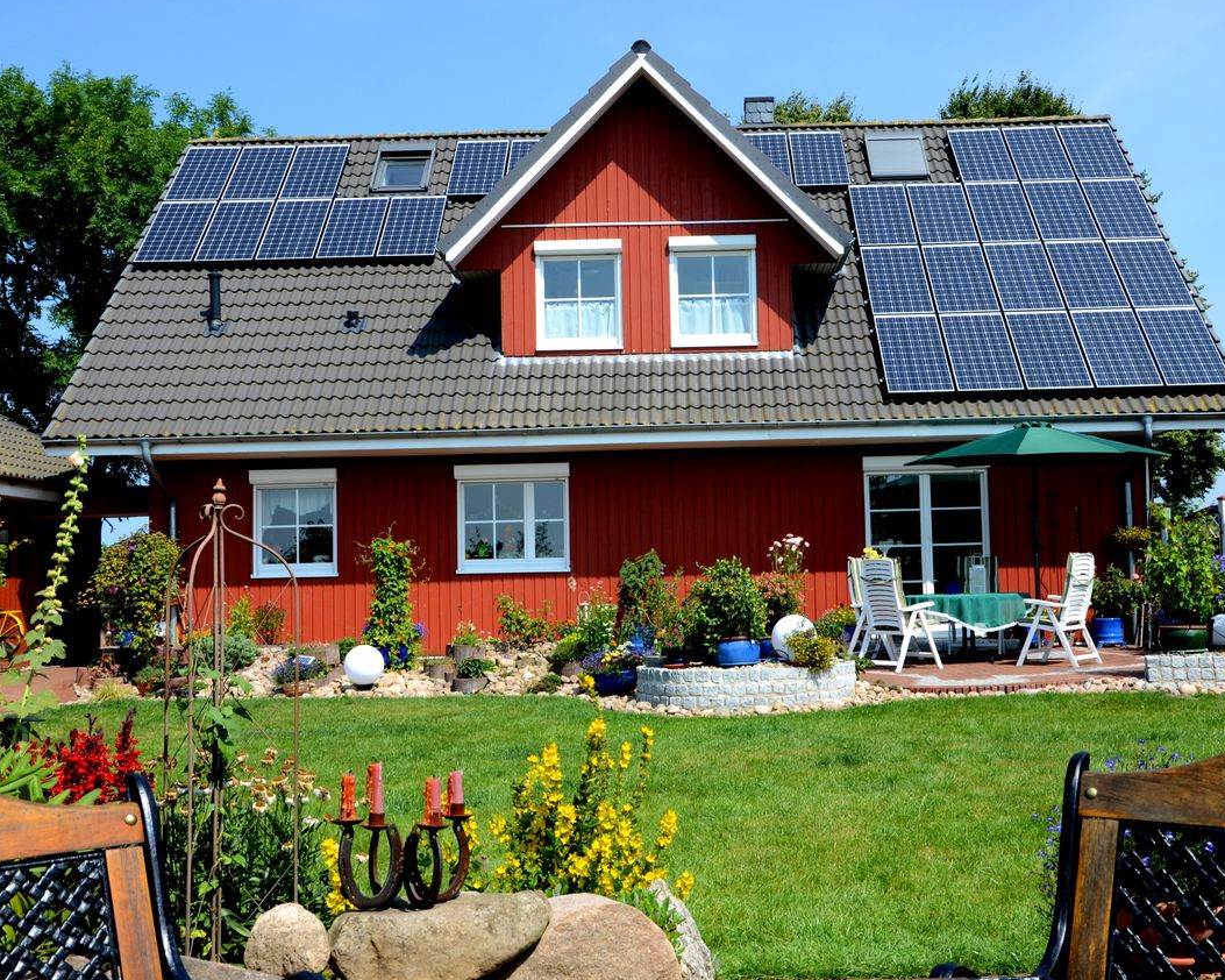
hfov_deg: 44.7
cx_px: 669
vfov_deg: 36.5
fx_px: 1486
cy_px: 488
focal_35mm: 41
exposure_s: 1/200
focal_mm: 24
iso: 200
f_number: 11
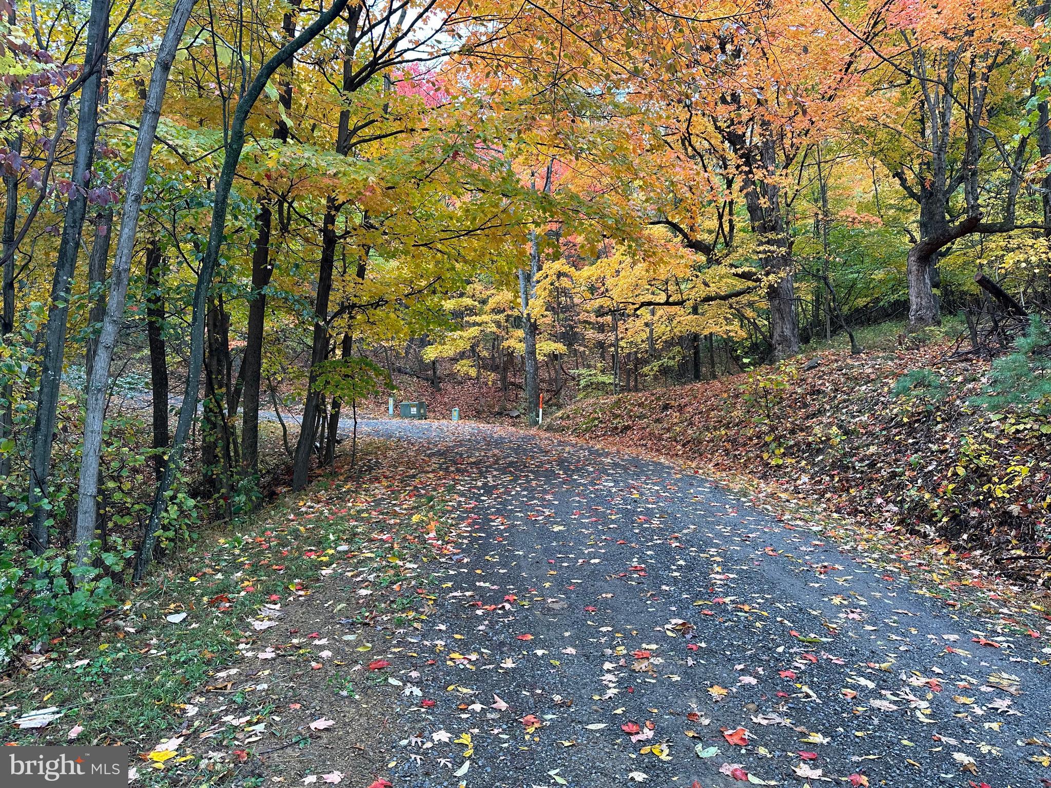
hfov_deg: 71.6
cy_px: 394
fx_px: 729
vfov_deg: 56.8
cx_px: 526
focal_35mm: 24
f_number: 1.78
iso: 80
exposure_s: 1/170
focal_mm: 6.86
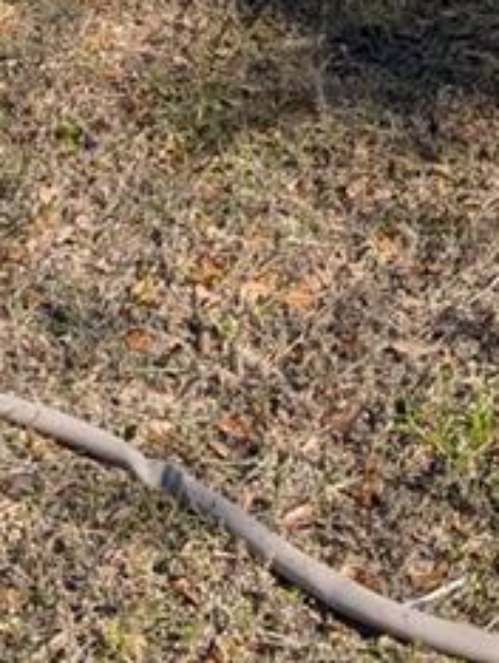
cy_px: -805
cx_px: 807
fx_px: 2360
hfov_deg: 11.4
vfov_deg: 13.1
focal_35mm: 123
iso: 22
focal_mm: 6.9
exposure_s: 1/775
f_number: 1.68
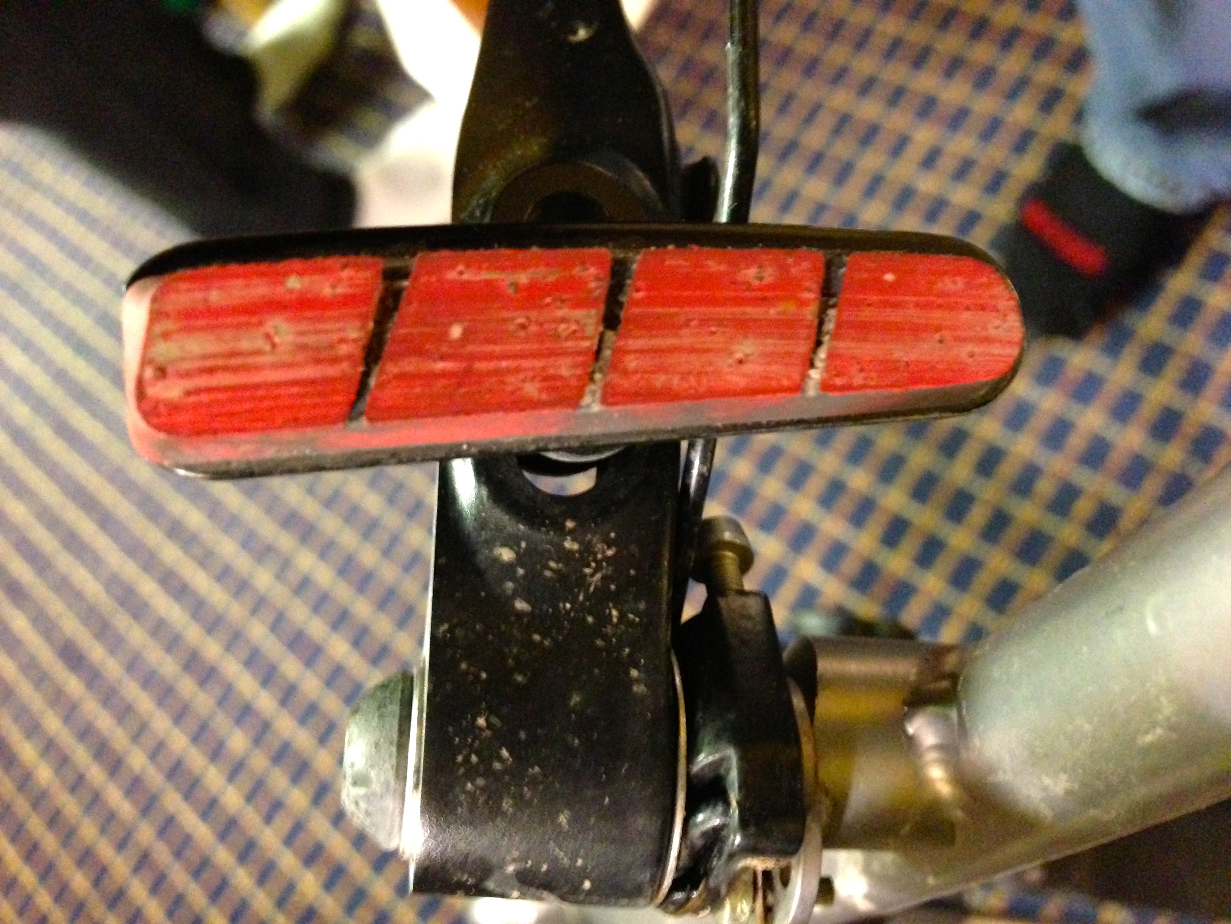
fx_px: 1174
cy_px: 462
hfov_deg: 55.4
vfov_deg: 42.9
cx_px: 616
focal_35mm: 33
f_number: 2.4
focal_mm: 4.13
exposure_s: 1/15
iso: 800
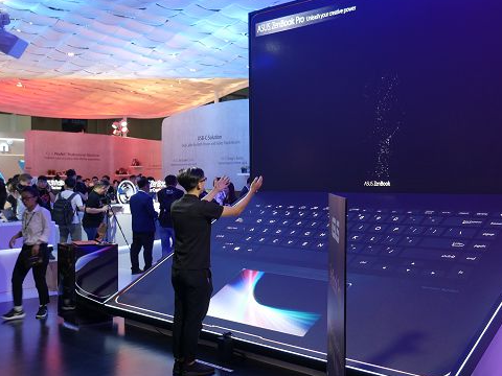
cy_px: 184
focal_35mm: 45
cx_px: 356
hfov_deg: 41.2
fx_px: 653
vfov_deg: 32.2
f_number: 3.6
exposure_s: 1/60
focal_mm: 15
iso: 200
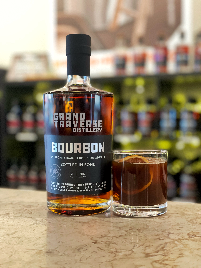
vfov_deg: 36.8
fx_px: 403
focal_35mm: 52
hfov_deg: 28.0
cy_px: 134
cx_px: 100
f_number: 2
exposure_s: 1/24
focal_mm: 6
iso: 400
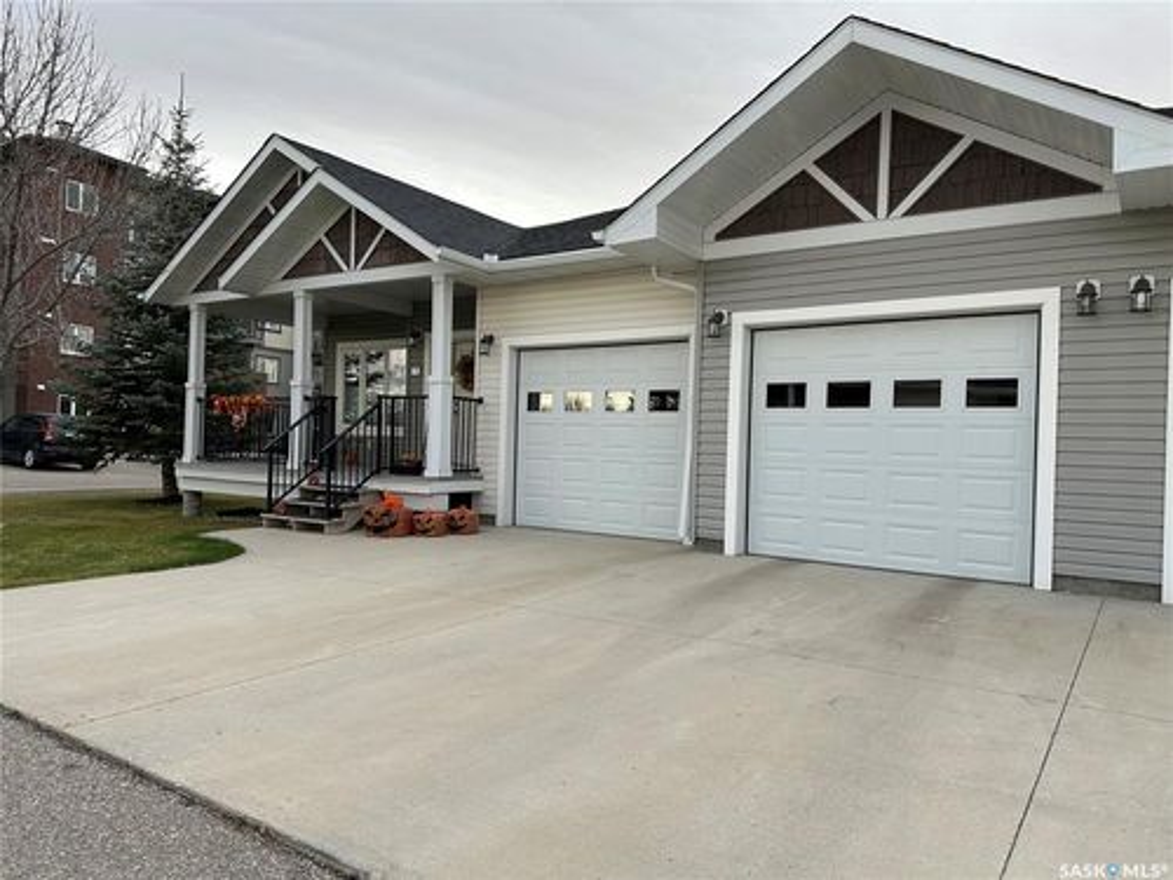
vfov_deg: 56.8
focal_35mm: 24
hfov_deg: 71.6
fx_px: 813
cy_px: 440
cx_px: 586
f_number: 1.78
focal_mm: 6.86
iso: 64
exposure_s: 1/121
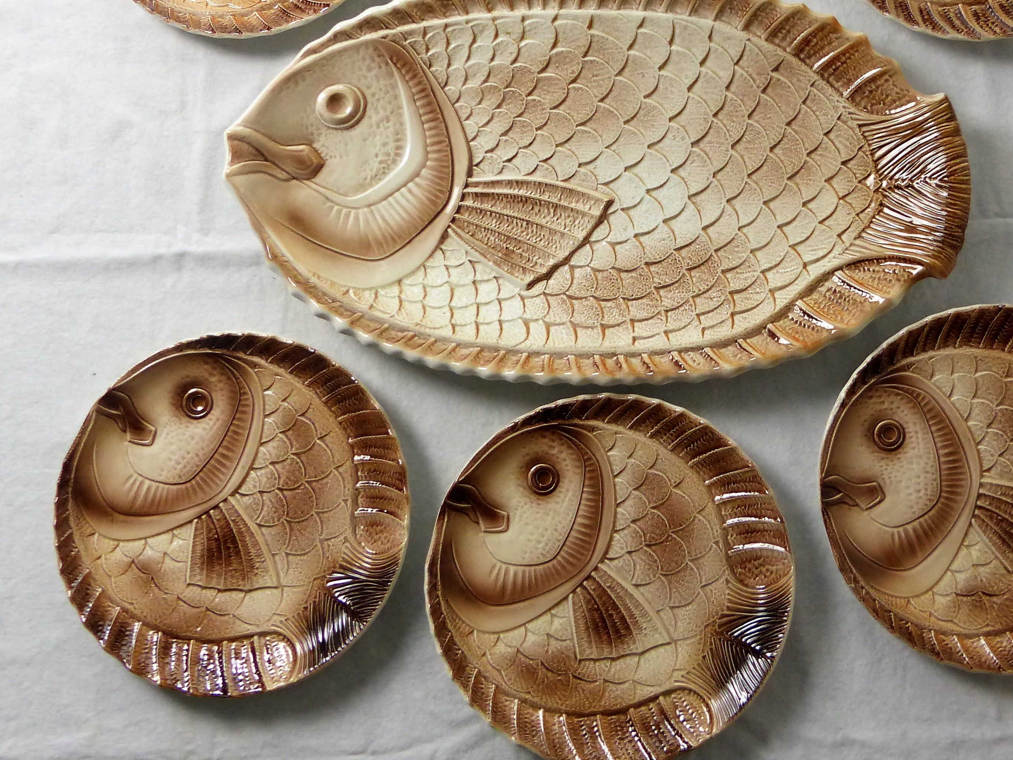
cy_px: 220
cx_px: 684
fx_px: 1405
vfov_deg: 29.9
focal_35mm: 48
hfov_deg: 39.1
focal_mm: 5.7
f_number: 2.8
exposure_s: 1/60
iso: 200
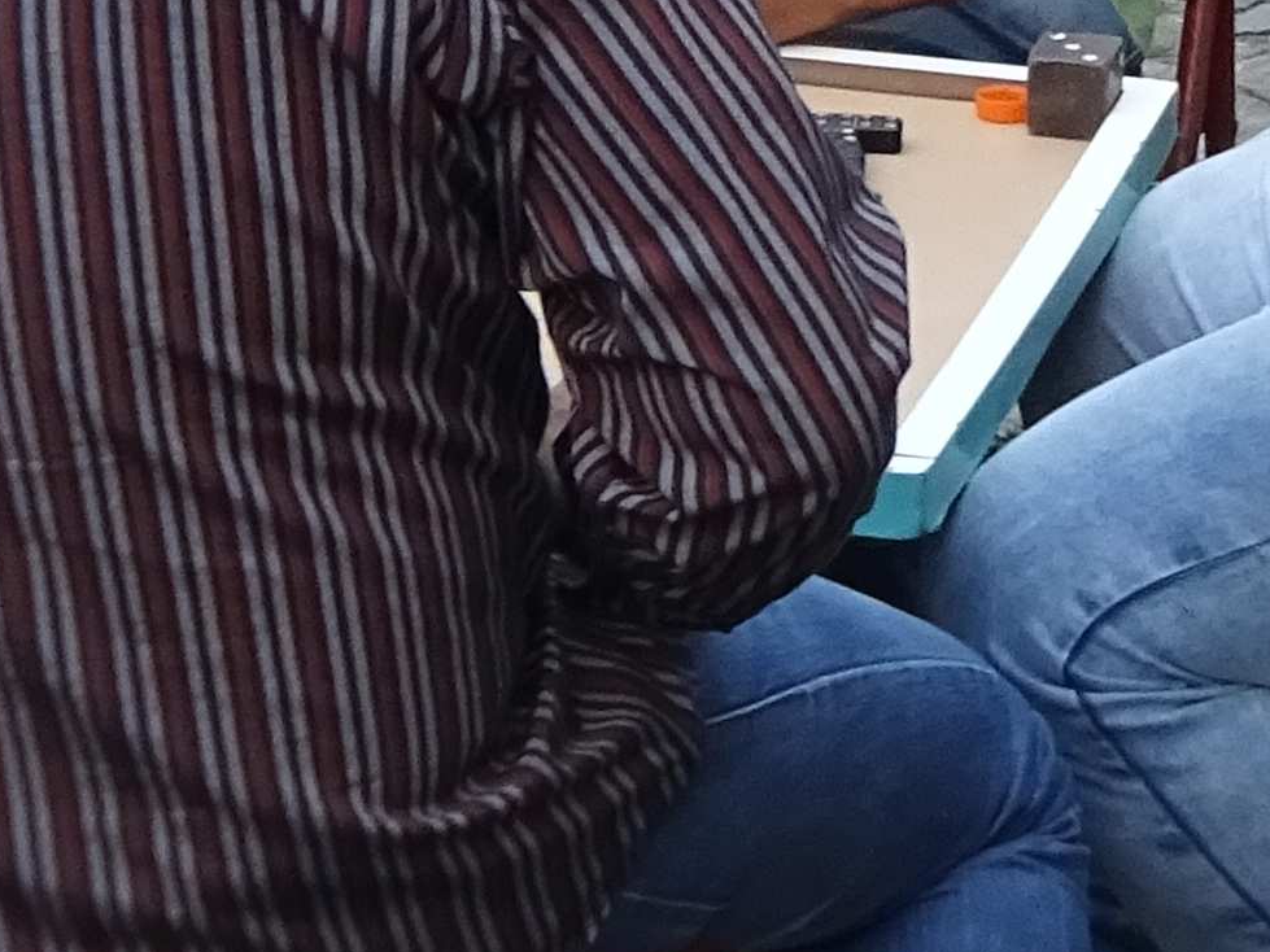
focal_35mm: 200
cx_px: 1312
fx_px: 7337
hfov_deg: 9.8
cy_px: -259
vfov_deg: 7.4
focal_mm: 6.8
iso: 250
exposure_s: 1/40
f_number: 4
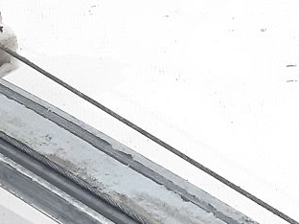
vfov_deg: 10.1
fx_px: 1270
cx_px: 143
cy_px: 165
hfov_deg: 13.4
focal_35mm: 147
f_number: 1.7
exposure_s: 1/50
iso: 250
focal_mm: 3.93
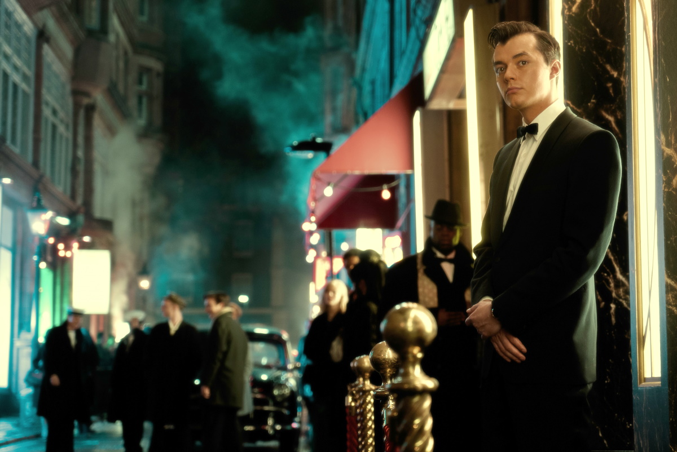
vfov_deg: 19.5
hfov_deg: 28.8
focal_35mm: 70
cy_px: 226
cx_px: 338
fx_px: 1317
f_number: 4
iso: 2000
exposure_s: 1/125
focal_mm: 70
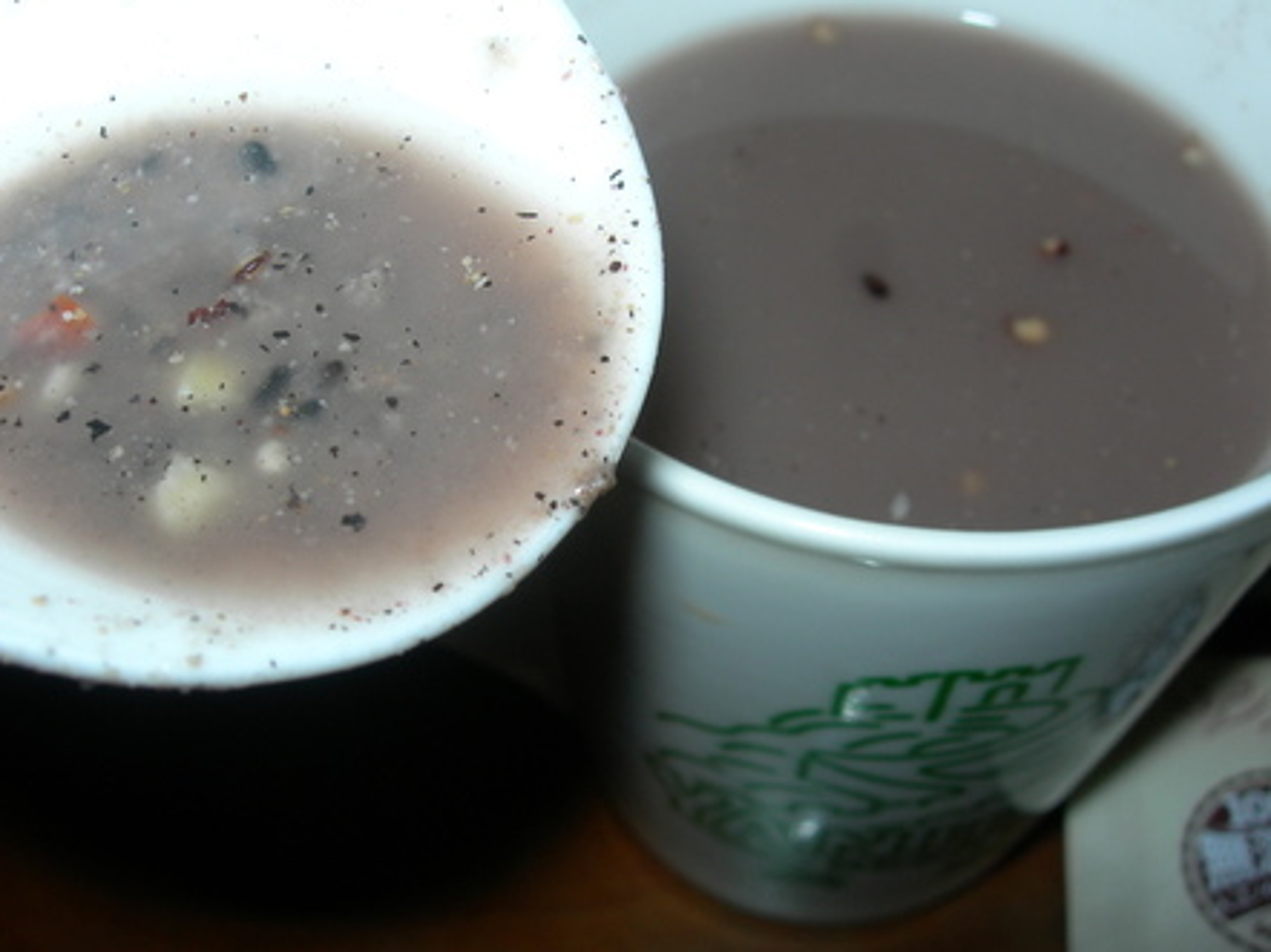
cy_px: 479
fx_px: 1578
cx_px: 633
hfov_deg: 43.9
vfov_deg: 33.6
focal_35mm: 43
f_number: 4.8
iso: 50
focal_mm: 7.8
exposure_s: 1/60.1
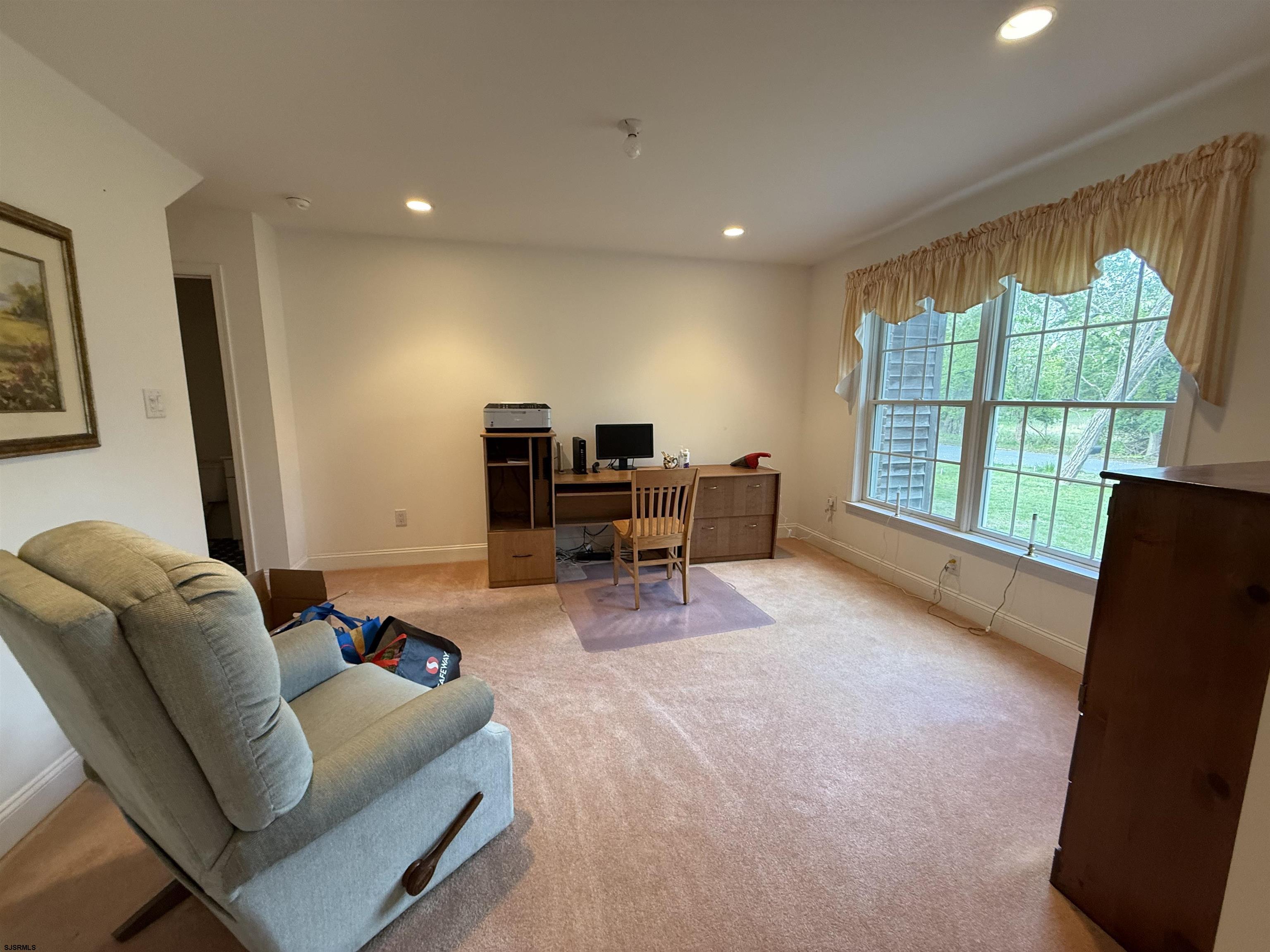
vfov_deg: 85.7
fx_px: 514
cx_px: 635
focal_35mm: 14
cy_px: 476
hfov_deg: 102.1
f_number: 2.2
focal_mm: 2.22
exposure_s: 1/60
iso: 200
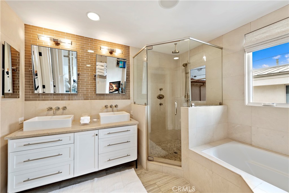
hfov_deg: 104.2
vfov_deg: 81.2
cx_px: 144
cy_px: 96
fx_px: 112
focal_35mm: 14
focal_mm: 14
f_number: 7.1
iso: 250
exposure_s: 1/2.5
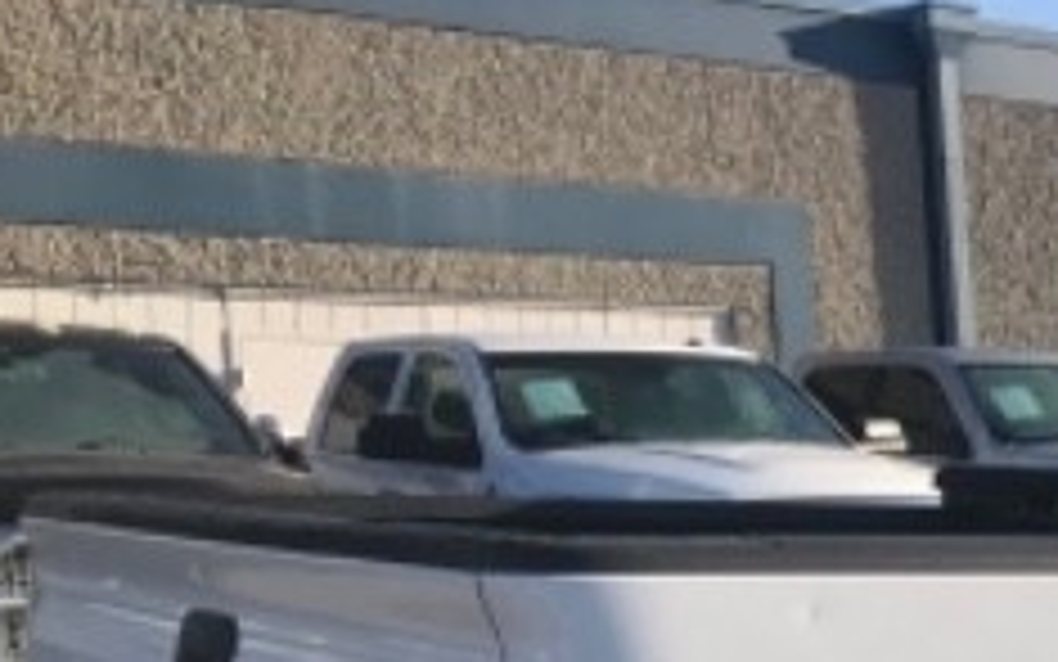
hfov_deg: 22.6
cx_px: 1409
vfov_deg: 15.5
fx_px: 2336
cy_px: 815
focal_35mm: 81
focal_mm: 3.99
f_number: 1.8
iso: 20
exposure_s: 1/2283
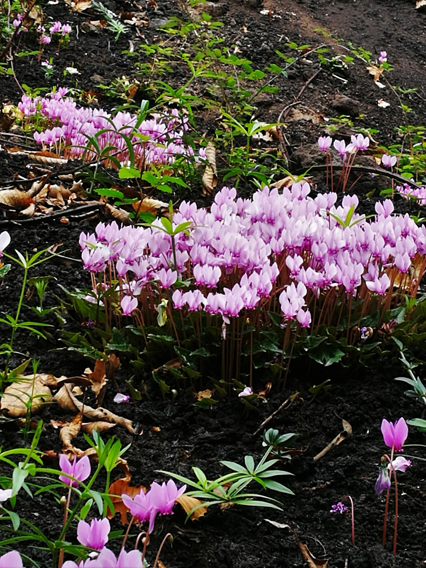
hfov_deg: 13.7
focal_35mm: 108
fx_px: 1772
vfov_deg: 18.2
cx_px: 213
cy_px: 284
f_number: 2.2
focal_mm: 4.5
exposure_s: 1/168
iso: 50
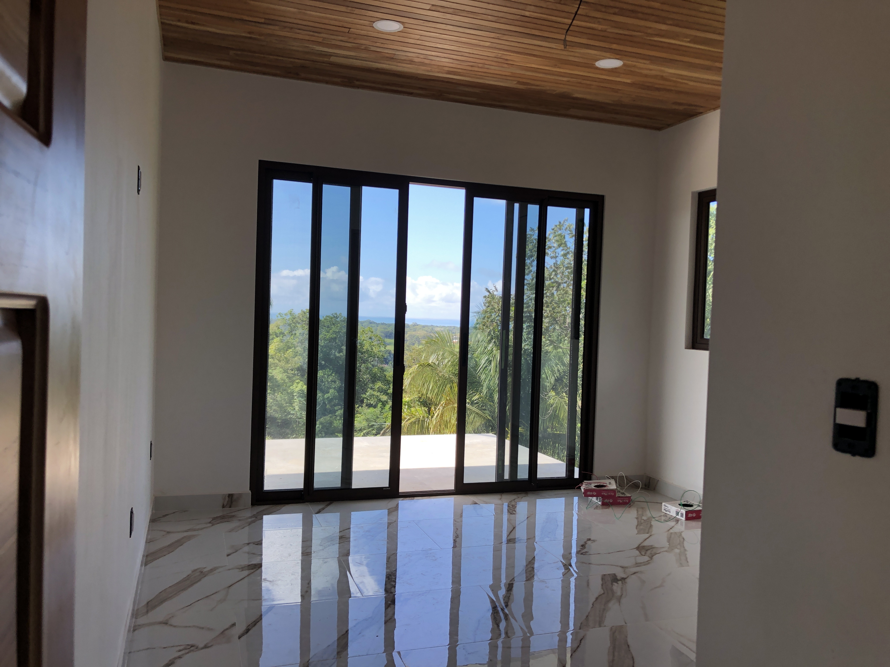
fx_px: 720
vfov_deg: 49.7
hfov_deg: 63.4
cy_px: 334
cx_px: 445
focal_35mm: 28
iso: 20
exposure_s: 1/206
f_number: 1.8
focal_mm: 3.99
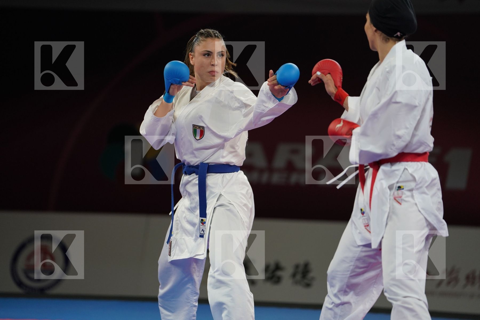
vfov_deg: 6.9
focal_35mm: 200
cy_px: 160
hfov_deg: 10.3
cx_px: 240
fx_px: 2666
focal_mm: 200
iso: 1250
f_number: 2.8
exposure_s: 1/1000
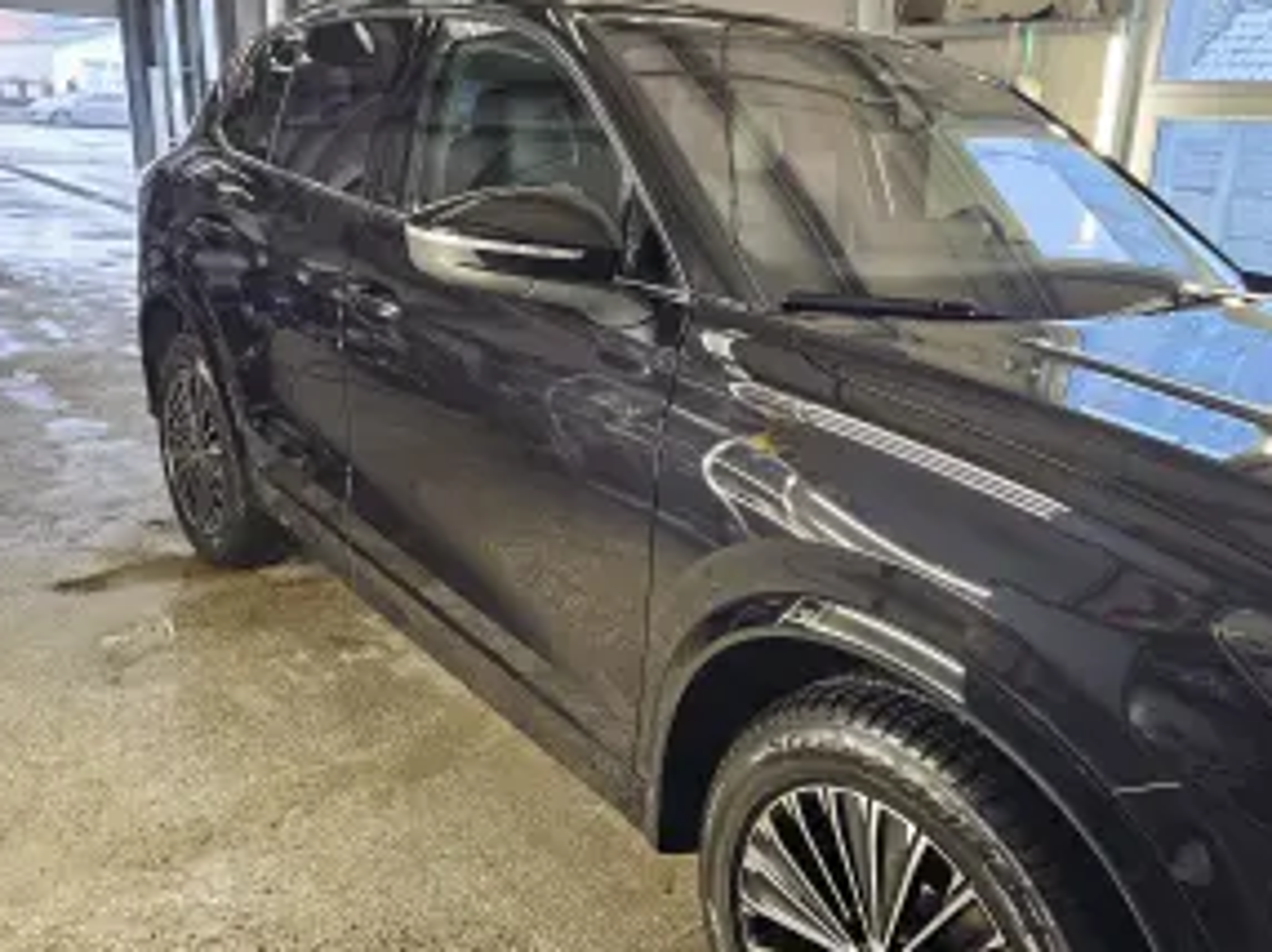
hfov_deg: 61.2
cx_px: 765
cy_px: 467
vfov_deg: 48.2
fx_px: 1065
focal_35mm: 29
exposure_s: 1/100
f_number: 1.7
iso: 500
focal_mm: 6.3
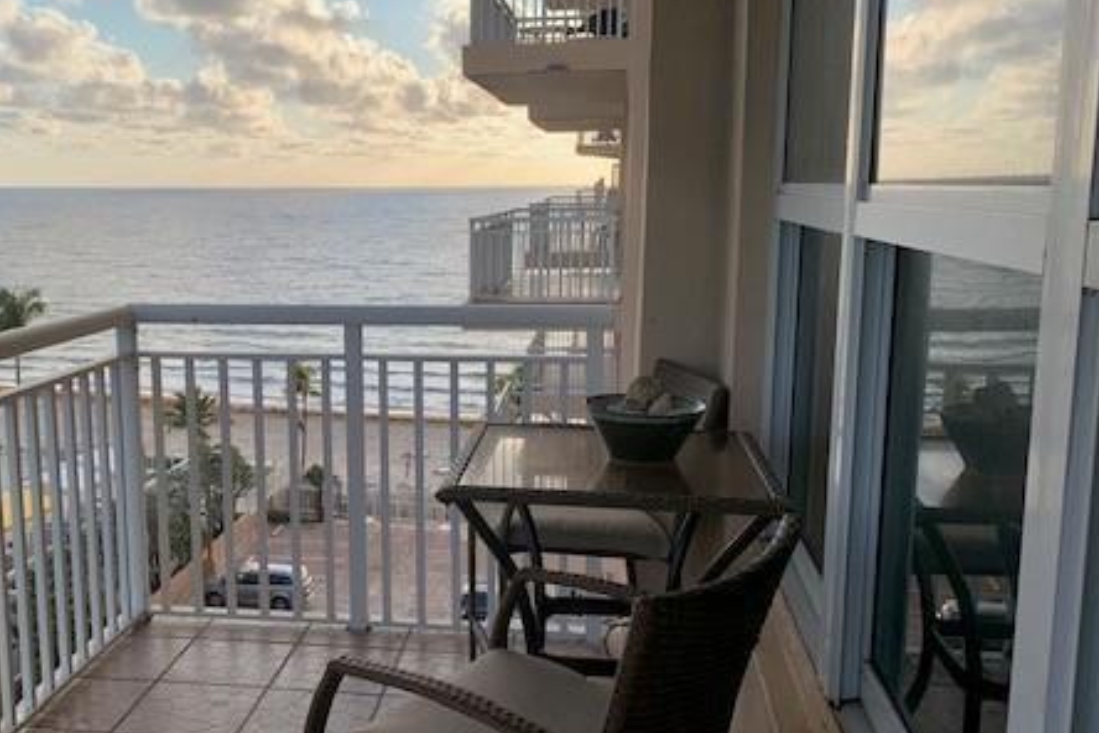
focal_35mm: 39
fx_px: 1190
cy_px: 396
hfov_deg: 48.9
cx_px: 389
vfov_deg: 34.2
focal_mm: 4.25
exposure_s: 1/1490
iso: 25
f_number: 1.8
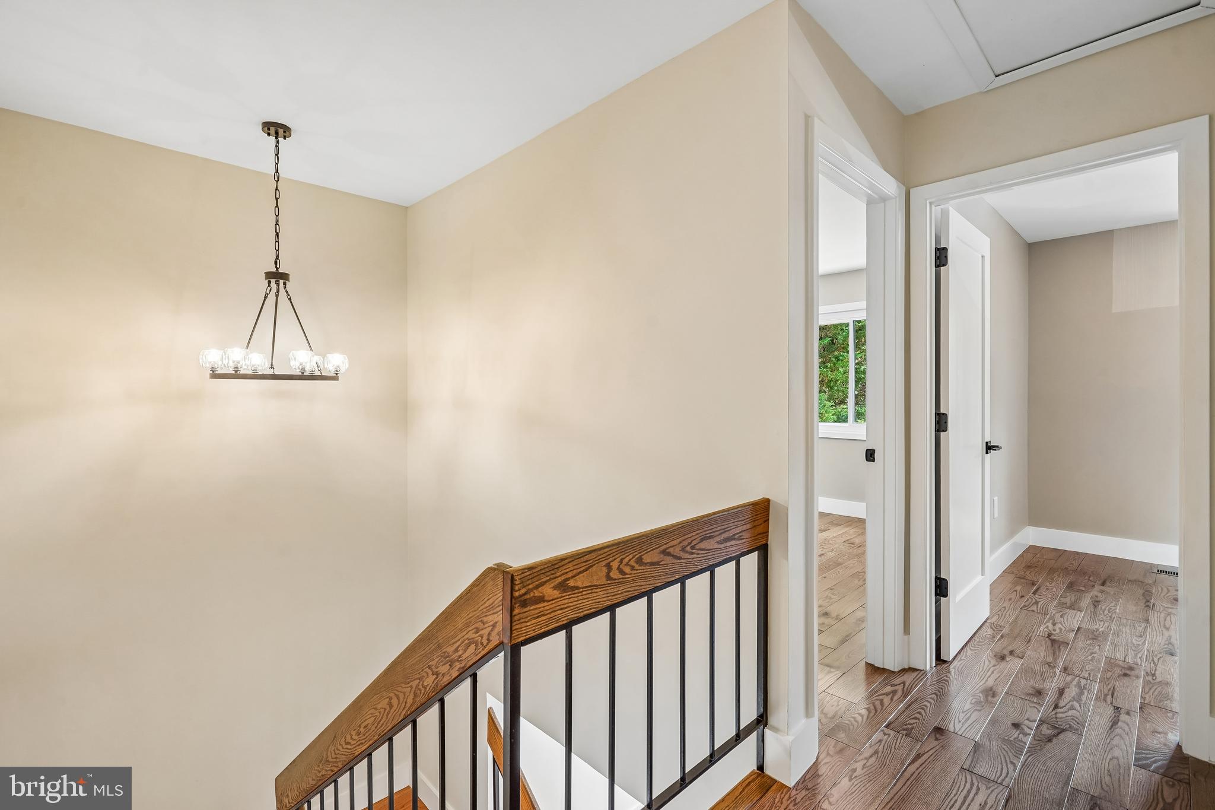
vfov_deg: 73.7
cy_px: 405
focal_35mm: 16
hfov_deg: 96.7
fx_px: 540
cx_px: 608
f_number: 8
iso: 200
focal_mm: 16
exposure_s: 1/6
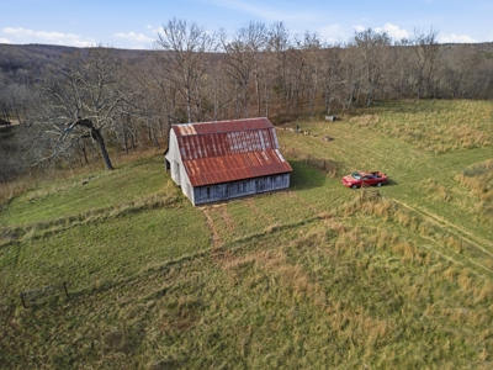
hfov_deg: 71.6
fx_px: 342
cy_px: 185
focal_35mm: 24
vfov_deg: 56.8
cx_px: 246
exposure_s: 1/725
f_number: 1.7
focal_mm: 6.7
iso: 100
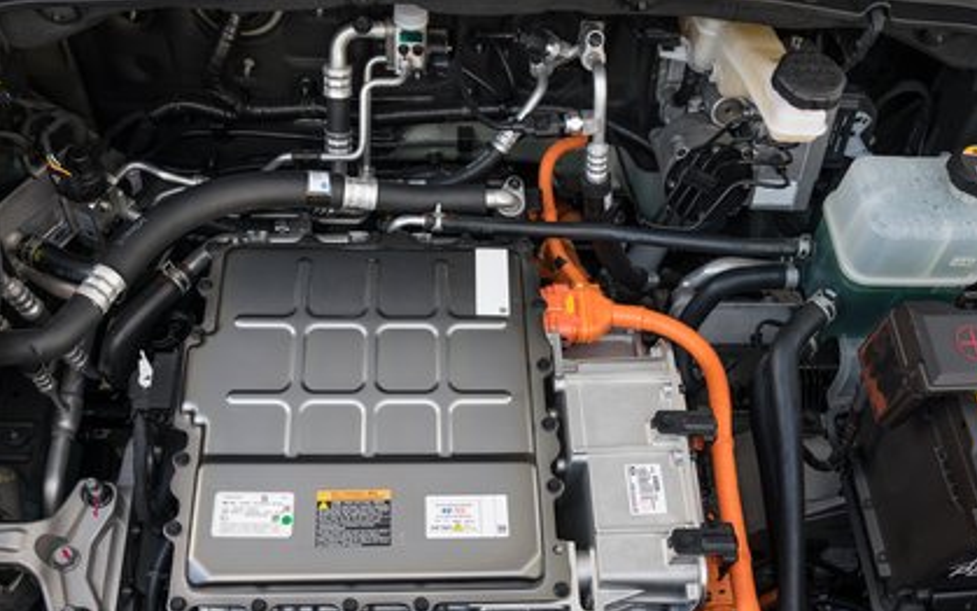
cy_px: 389
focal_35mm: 35
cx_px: 508
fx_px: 932
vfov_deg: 36.0
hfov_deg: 55.3
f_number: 4.5
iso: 100
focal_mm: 24
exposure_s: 1/60
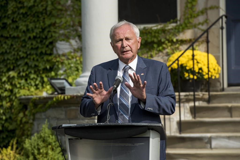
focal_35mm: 200
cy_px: 80
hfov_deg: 10.3
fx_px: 1334
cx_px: 120
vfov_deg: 6.9
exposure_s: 1/1600
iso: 400
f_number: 8
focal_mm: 200
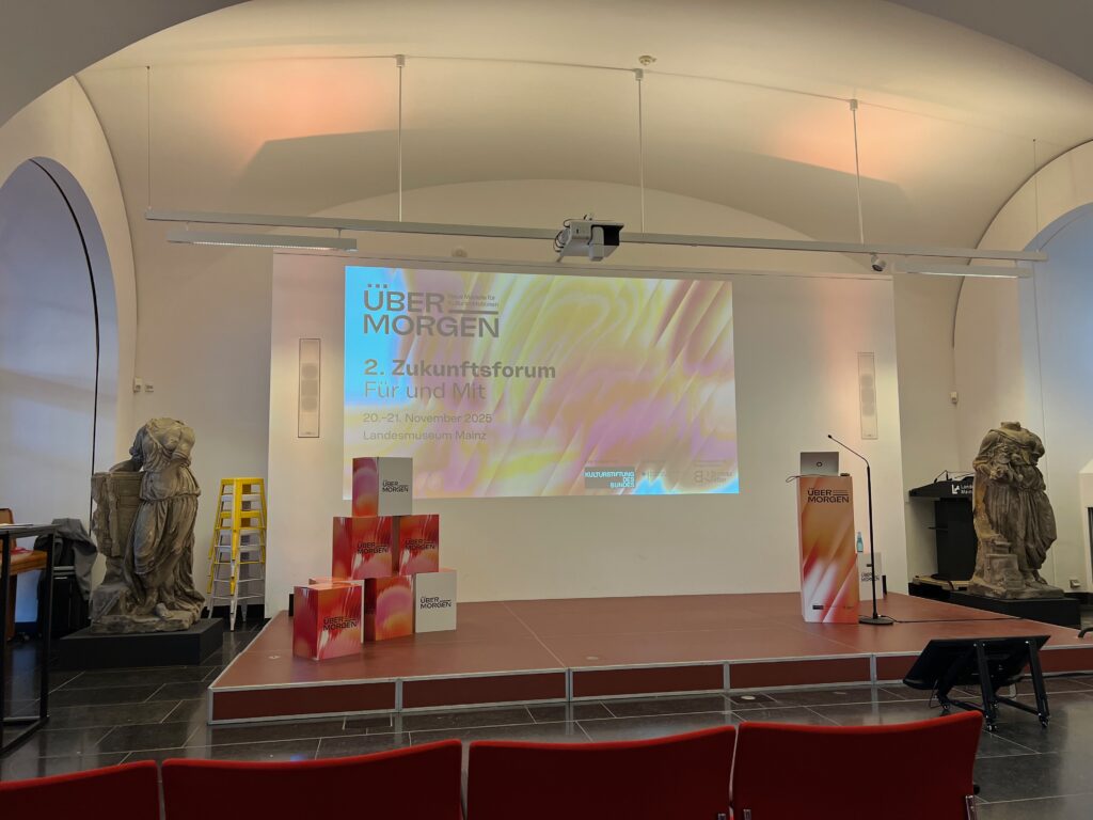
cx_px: 546
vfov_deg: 53.1
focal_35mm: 26
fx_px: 821
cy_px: 410
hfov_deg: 67.3
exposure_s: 1/120
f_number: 1.5
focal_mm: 5.7
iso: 125
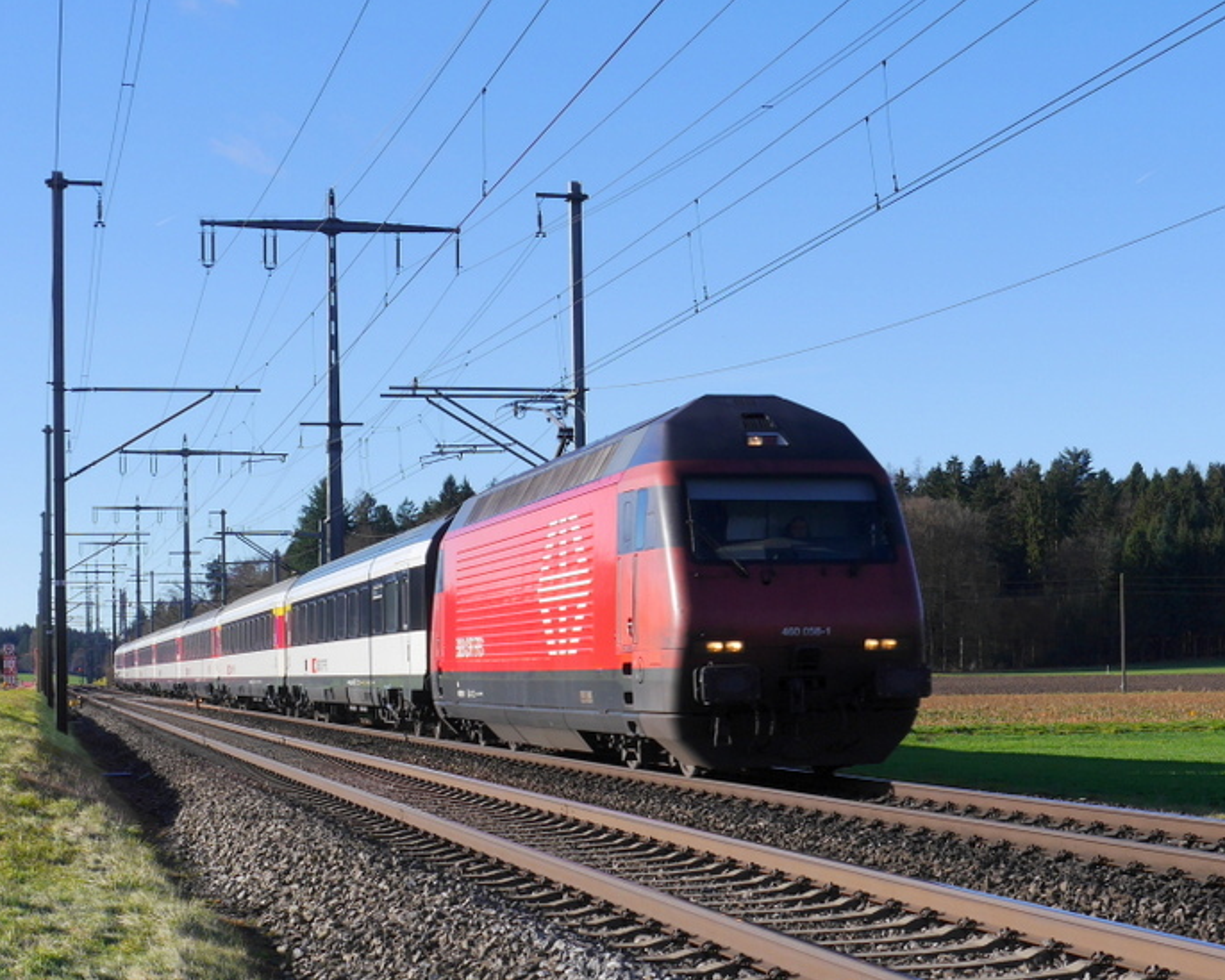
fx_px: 2611
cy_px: 629
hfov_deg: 26.3
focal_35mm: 72
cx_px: 761
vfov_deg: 21.2
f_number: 9
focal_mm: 23
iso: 160
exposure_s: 1/320
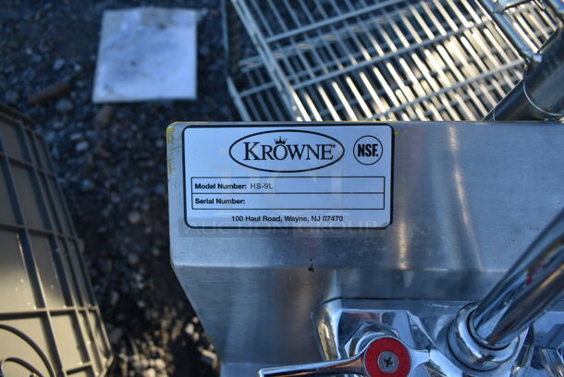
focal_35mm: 27
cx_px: 282
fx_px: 423
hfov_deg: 67.3
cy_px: 188
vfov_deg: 48.0
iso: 100
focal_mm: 18
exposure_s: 1/125
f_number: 5.6
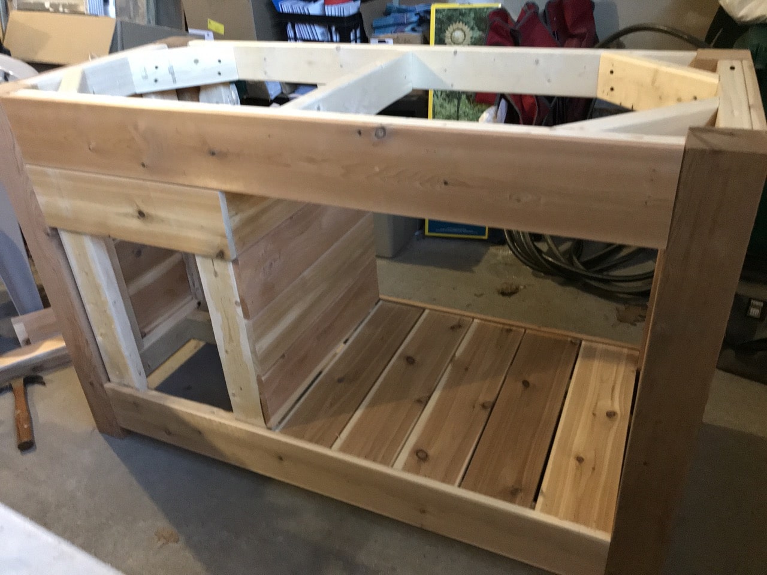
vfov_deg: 49.7
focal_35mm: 28
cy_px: 288
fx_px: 620
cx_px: 384
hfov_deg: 63.4
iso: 250
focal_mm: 3.99
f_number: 1.8
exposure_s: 1/15
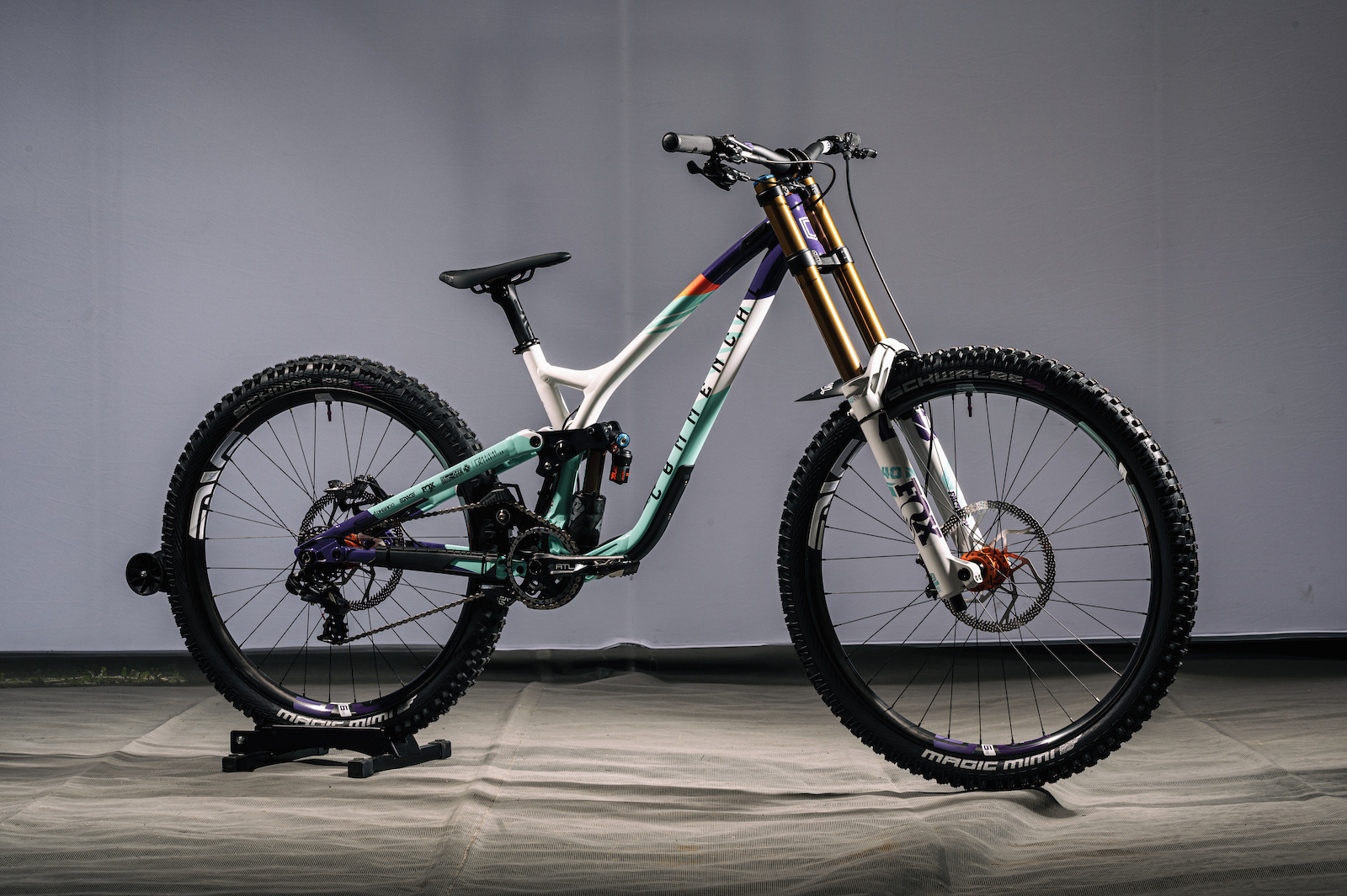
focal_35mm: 104
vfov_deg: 13.2
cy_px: 448
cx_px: 674
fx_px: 3889
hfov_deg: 19.6
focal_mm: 104
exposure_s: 1/200
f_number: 14
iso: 64
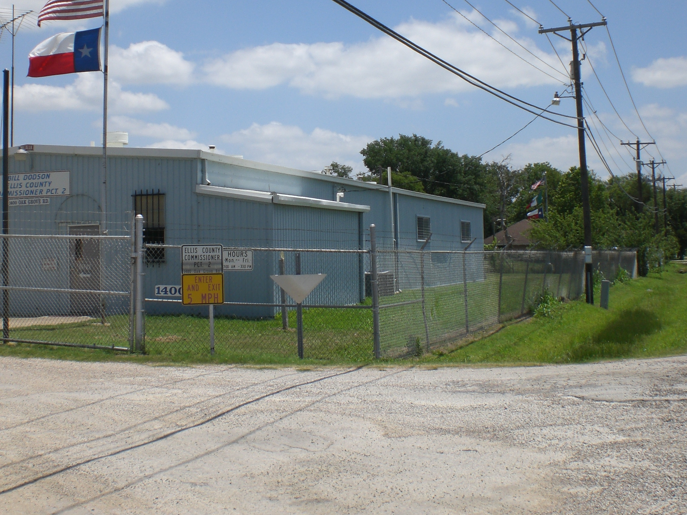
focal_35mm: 50
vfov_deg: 29.0
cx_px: 325
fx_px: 992
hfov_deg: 38.2
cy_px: 208
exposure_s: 1/800
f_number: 4.4
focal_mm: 6.3
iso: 50
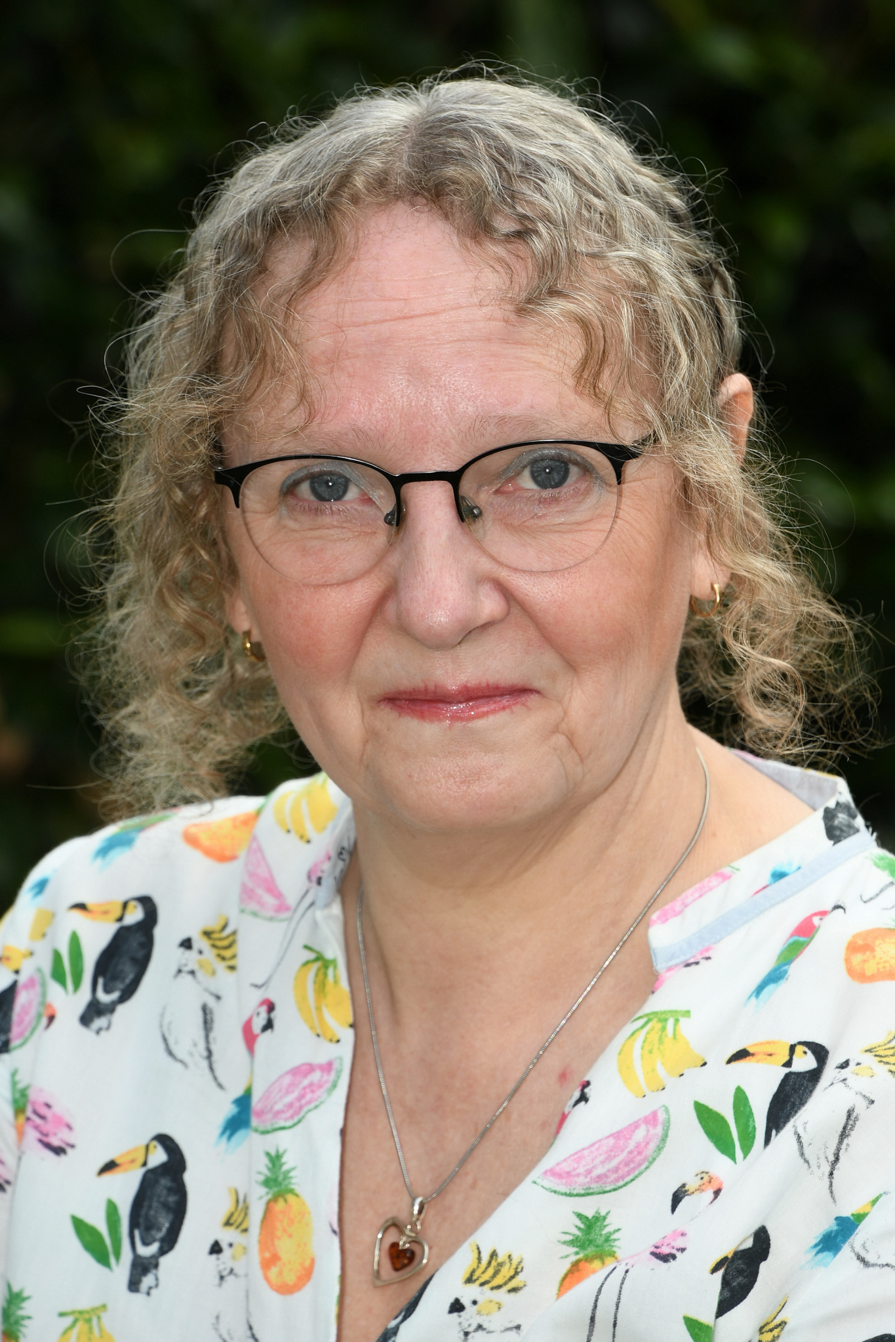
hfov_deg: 4.2
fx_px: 12307
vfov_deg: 6.2
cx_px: 448
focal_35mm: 330
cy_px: 671
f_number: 10
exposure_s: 1/80
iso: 125
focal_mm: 220
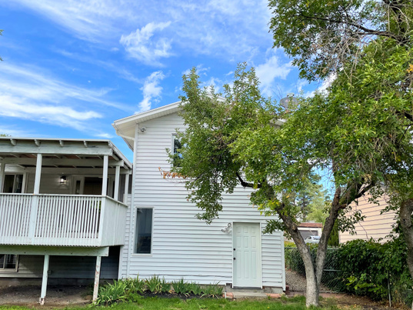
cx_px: 197
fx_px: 370
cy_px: 153
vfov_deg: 45.5
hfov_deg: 58.3
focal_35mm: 31
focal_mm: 4.2
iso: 32
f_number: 1.6
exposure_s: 1/1453
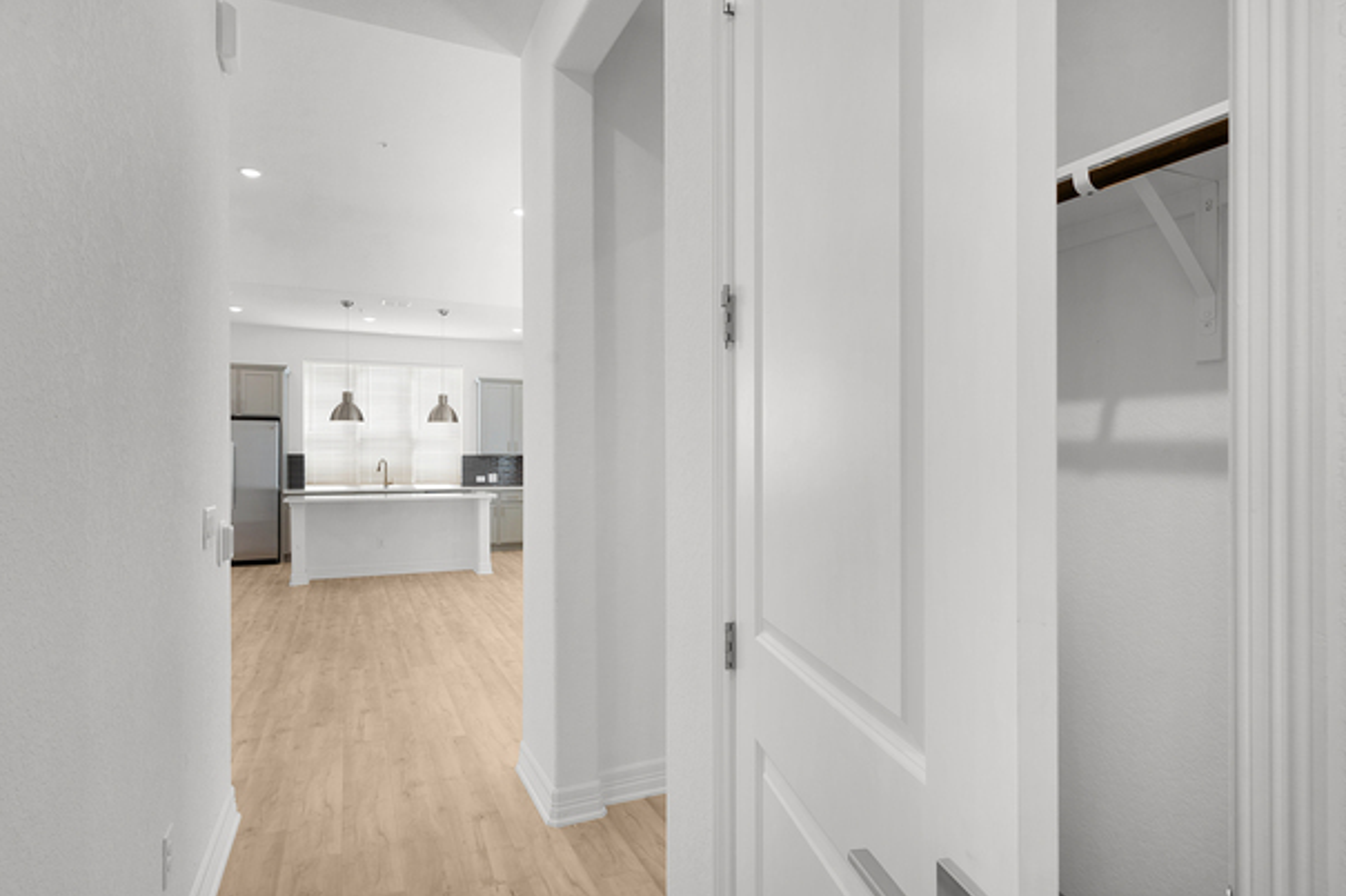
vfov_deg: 67.4
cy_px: 448
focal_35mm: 18
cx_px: 643
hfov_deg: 90.0
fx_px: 673
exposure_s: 1/13
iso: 100
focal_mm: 17
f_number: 9
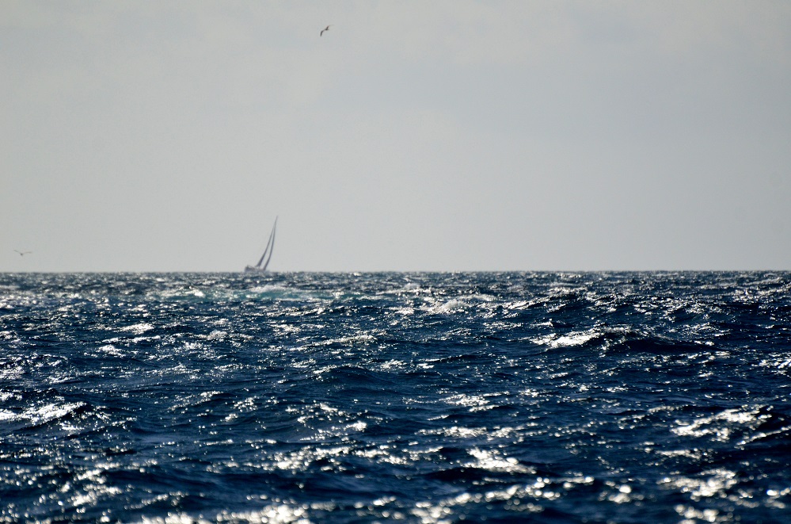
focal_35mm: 450
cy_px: 262
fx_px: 9864
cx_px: 396
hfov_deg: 4.6
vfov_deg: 3.0
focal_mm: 300
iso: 900
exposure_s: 1/8000
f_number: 5.6
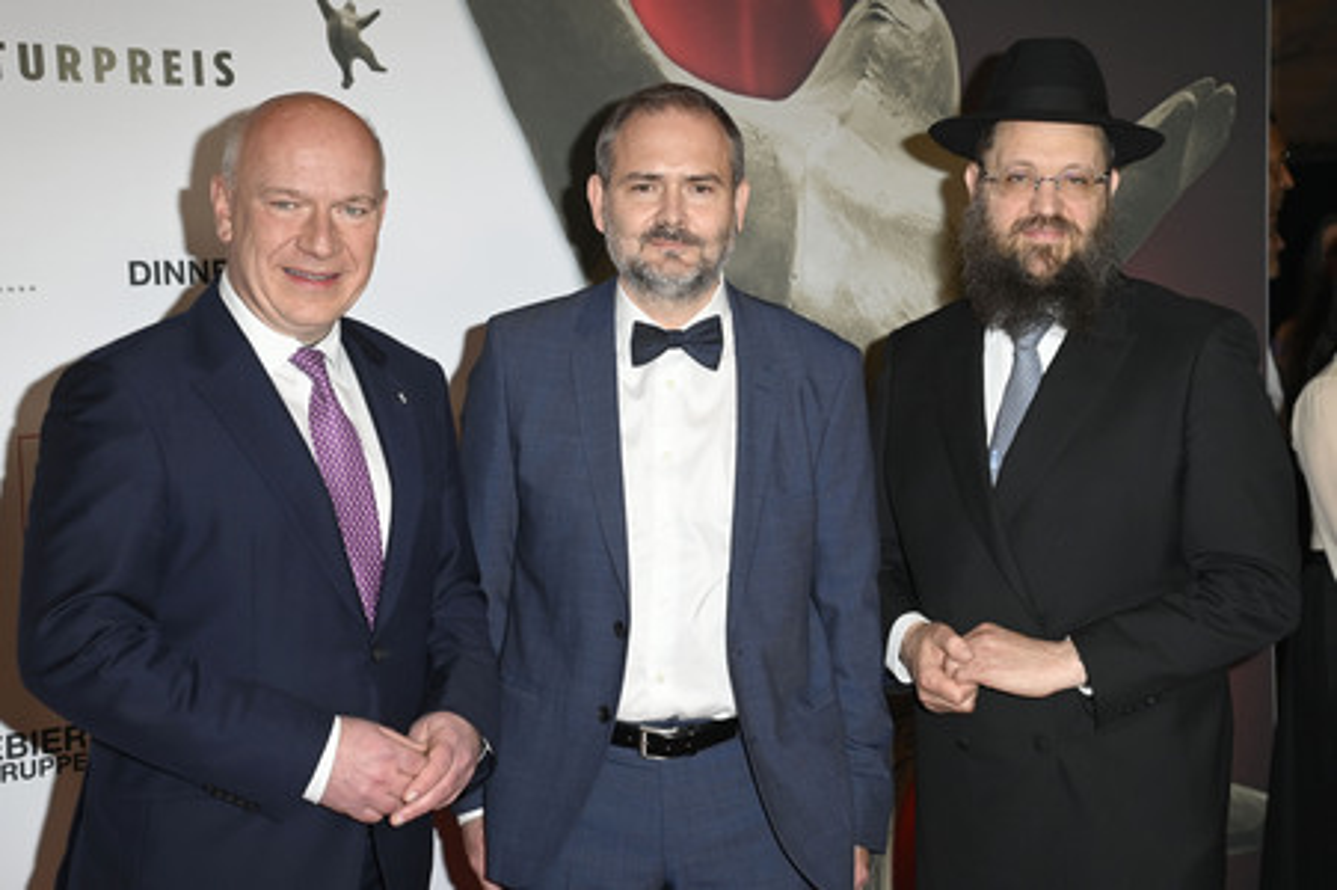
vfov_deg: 23.3
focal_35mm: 58
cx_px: 668
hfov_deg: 34.5
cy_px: 445
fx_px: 2152
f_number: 5.6
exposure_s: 1/250
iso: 500
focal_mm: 58
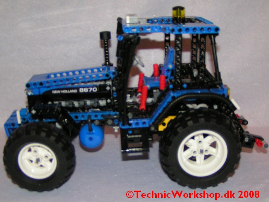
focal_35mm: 38
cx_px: 134
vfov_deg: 37.7
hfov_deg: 49.0
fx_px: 295
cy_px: 101
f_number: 2.8
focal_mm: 5.8
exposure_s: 1/40
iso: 200
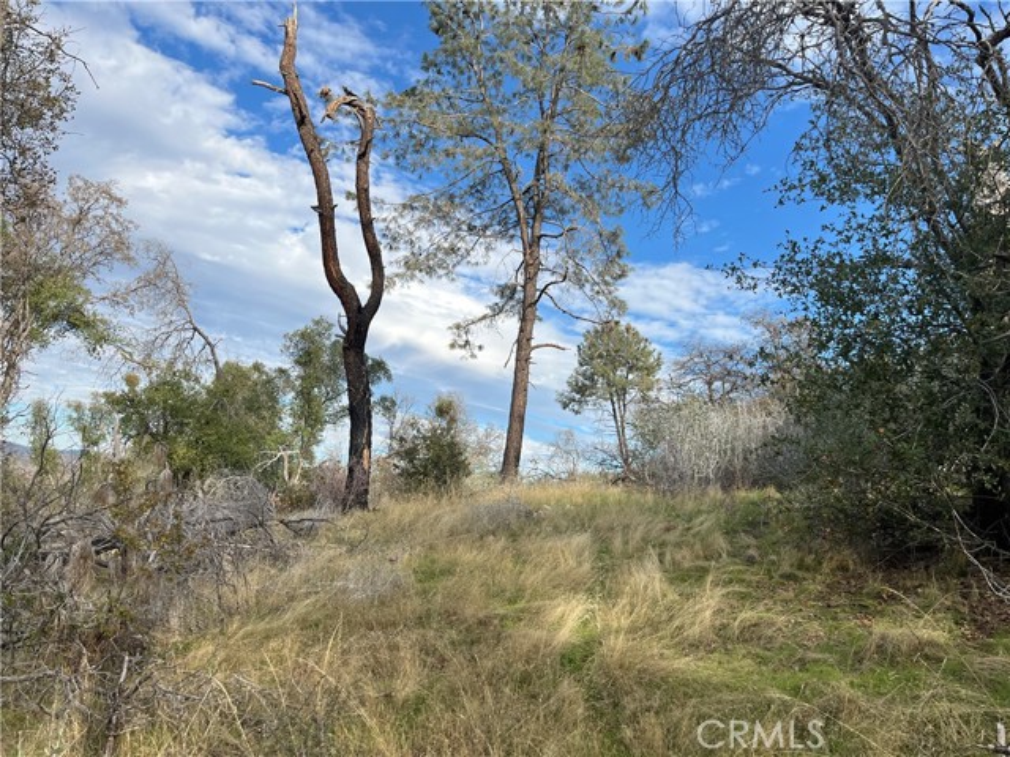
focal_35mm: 26
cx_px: 505
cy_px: 378
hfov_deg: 67.3
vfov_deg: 53.1
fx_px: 759
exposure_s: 1/2222
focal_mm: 5.1
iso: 50
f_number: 1.6
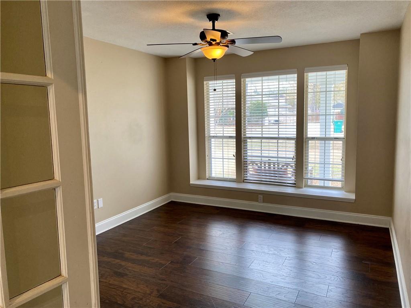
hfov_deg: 67.3
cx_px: 206
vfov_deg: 53.1
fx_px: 309
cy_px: 154
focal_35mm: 26
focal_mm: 4.25
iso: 100
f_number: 1.8
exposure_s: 1/120
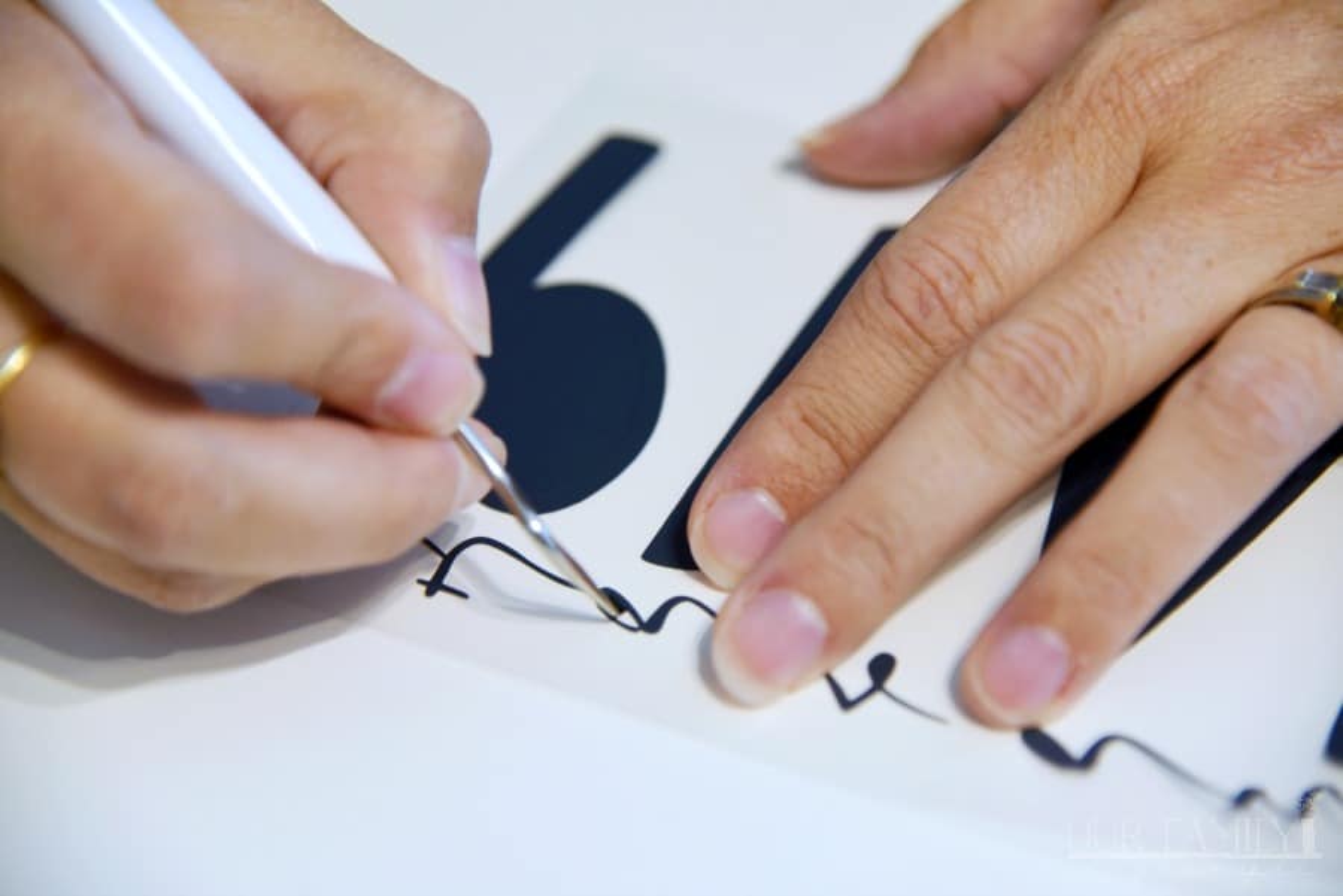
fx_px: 4479
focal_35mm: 120
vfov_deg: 11.4
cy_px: 448
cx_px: 672
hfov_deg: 17.1
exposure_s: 1/60
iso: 1000
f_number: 4
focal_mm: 120
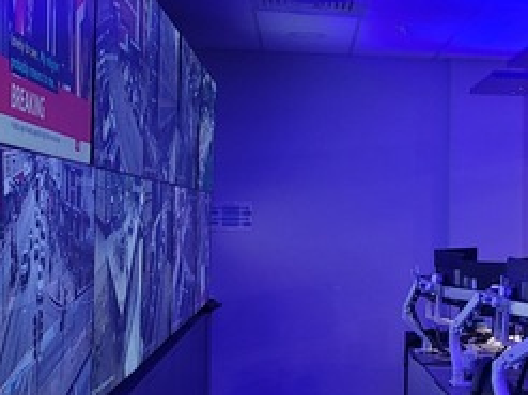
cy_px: 214
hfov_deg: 30.5
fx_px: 915
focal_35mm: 60
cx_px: 492
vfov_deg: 24.4
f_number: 1.8
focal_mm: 5.4
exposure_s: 1/40
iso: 160
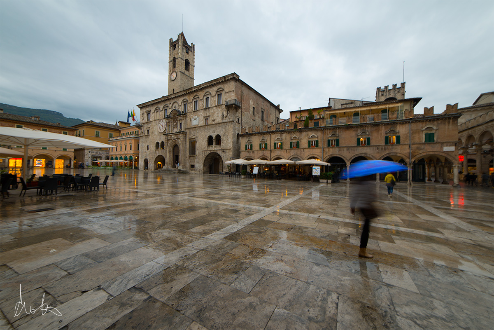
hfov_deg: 104.2
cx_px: 247
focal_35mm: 14
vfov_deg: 81.3
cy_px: 165
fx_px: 192
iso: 80
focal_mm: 14
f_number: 13
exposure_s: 1/4
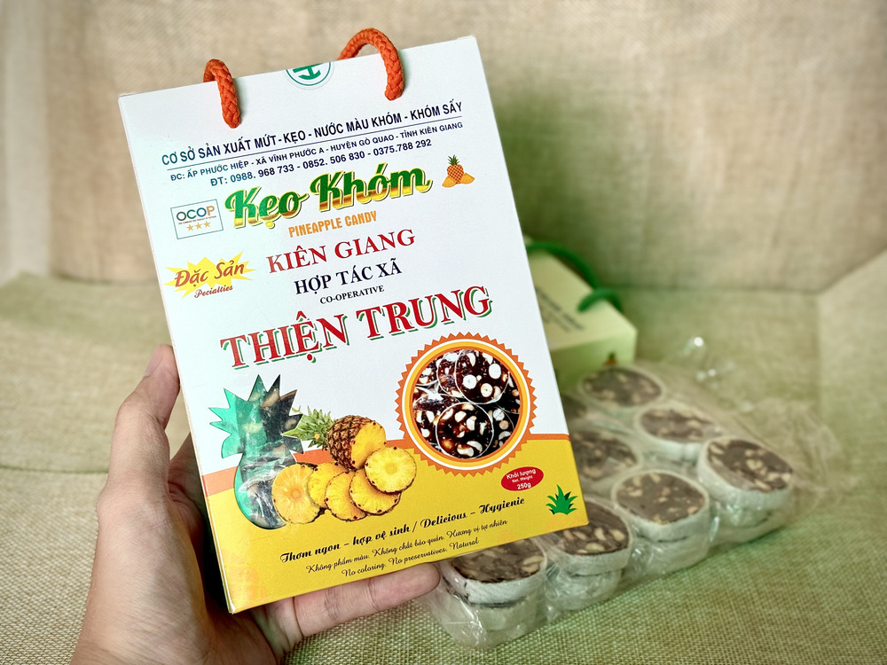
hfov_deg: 39.7
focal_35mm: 48
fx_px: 1230
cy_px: 332
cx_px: 444
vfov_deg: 30.3
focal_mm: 6.76
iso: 80
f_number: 1.78
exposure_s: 1/121
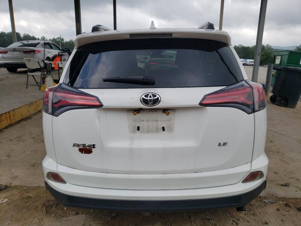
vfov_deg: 53.1
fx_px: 226
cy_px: 113
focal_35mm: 26
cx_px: 150
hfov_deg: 67.3
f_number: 1.5
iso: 50
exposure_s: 1/1429
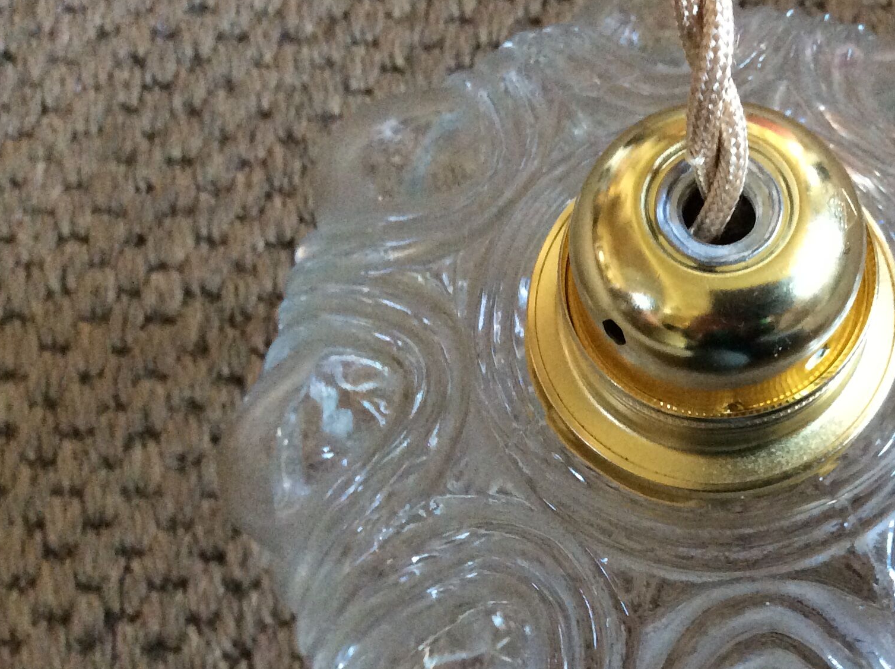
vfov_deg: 26.5
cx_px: 687
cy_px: 382
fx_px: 1420
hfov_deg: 34.2
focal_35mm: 55
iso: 250
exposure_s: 1/25
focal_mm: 3.3
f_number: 2.4
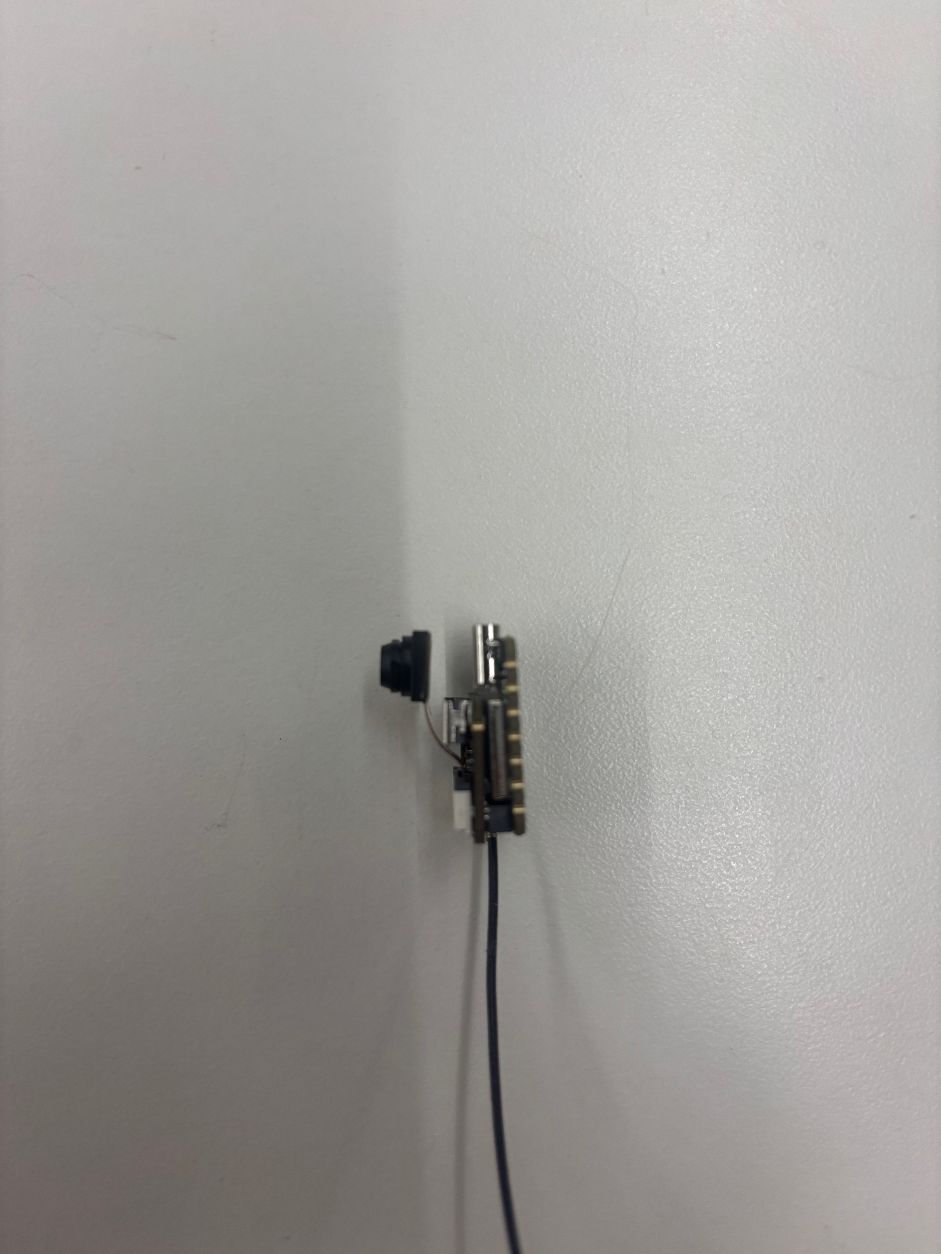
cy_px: 627
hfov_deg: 53.1
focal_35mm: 26
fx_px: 942
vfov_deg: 67.3
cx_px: 470
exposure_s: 1/120
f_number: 1.6
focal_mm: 5.96
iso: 100
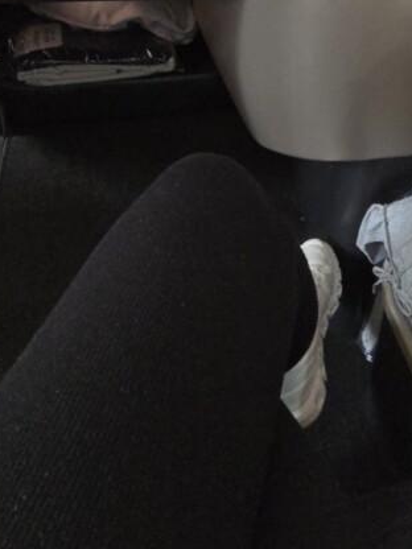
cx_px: 341
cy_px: 11
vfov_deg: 47.9
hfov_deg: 41.9
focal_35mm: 32
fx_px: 508
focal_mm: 2.2
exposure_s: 1/55.3
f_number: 2.2
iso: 320
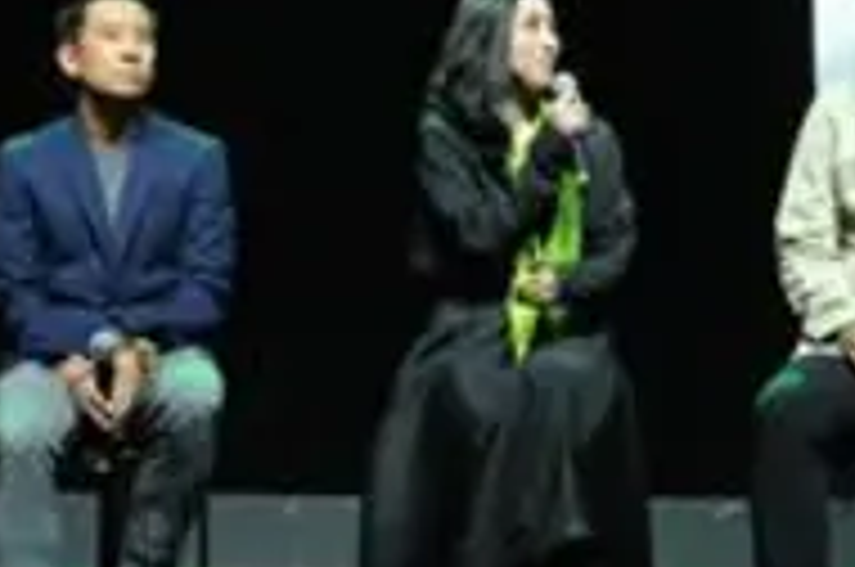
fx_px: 4291
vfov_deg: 7.5
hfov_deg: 11.4
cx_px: 382
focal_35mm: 181
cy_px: -227
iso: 2000
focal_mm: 44
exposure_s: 1/250
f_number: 4
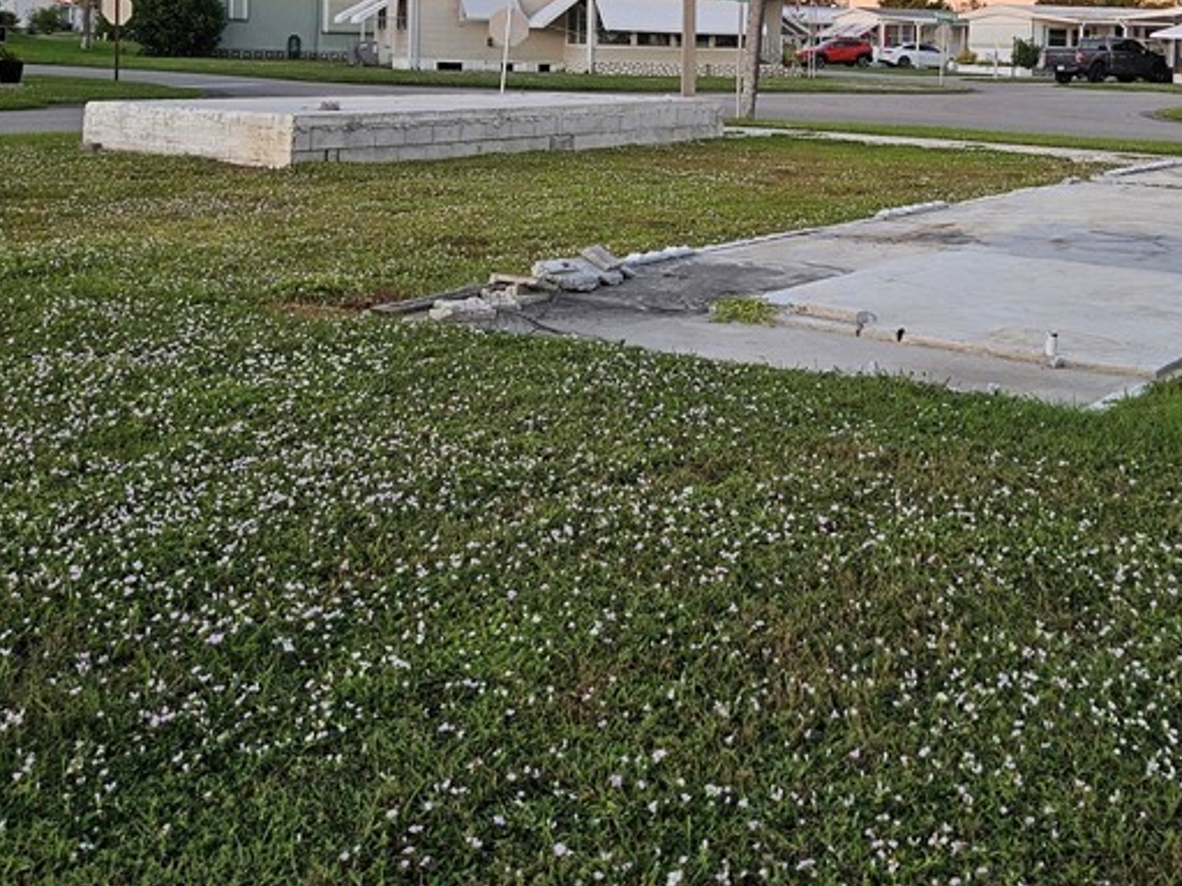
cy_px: 32
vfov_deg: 29.7
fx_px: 1571
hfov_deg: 40.3
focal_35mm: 46
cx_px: 856
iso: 40
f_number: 1.8
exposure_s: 1/227
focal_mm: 5.4
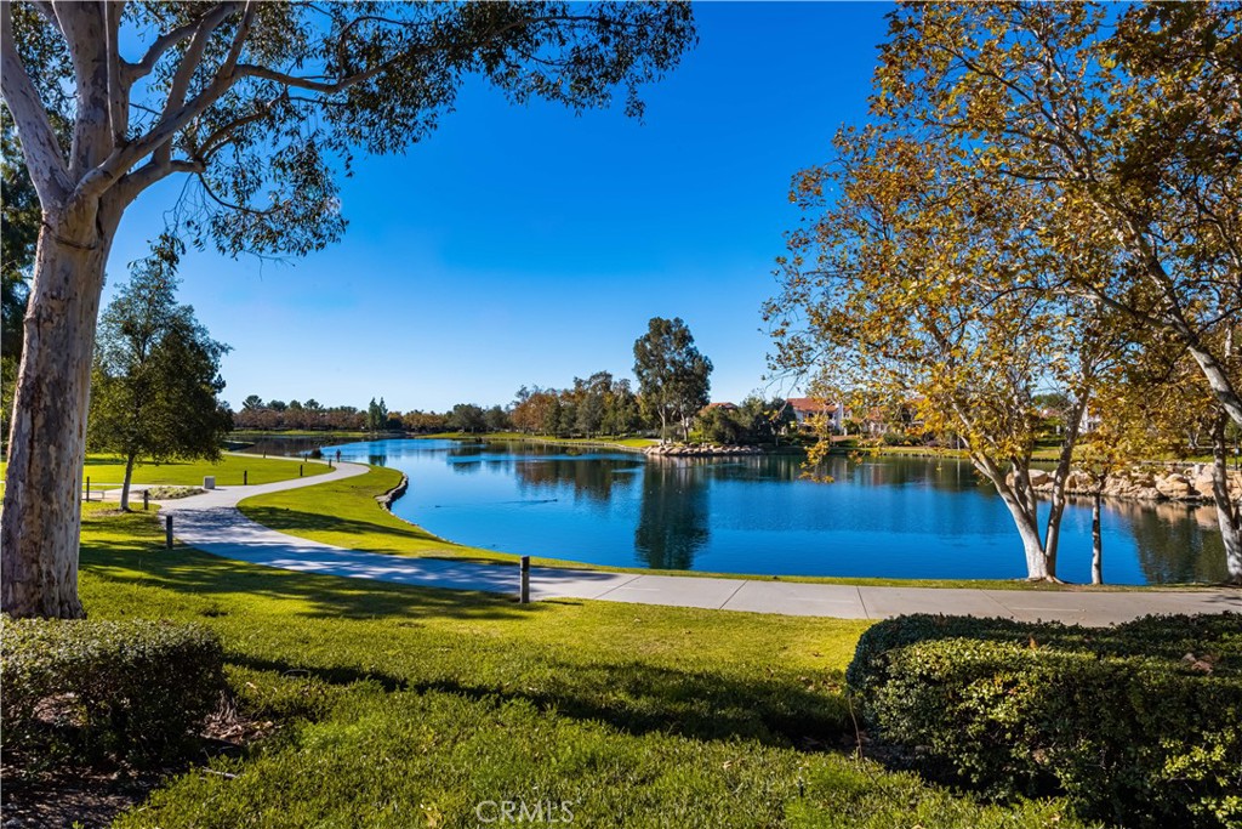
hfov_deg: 78.6
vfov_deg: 57.2
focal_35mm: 22
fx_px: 759
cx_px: 621
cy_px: 414
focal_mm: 22
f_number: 18
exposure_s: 1/160
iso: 160
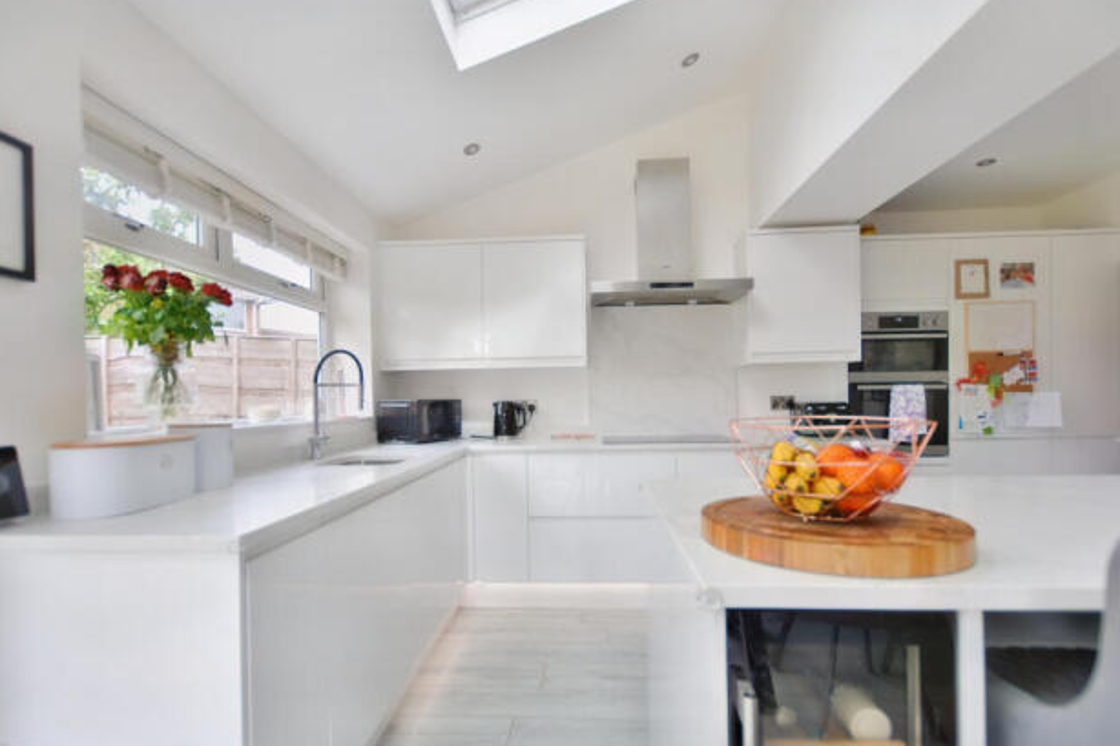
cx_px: 565
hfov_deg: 96.7
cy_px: 389
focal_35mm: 16
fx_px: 498
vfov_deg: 73.7
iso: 100
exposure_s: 1/50
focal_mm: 10
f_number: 3.5
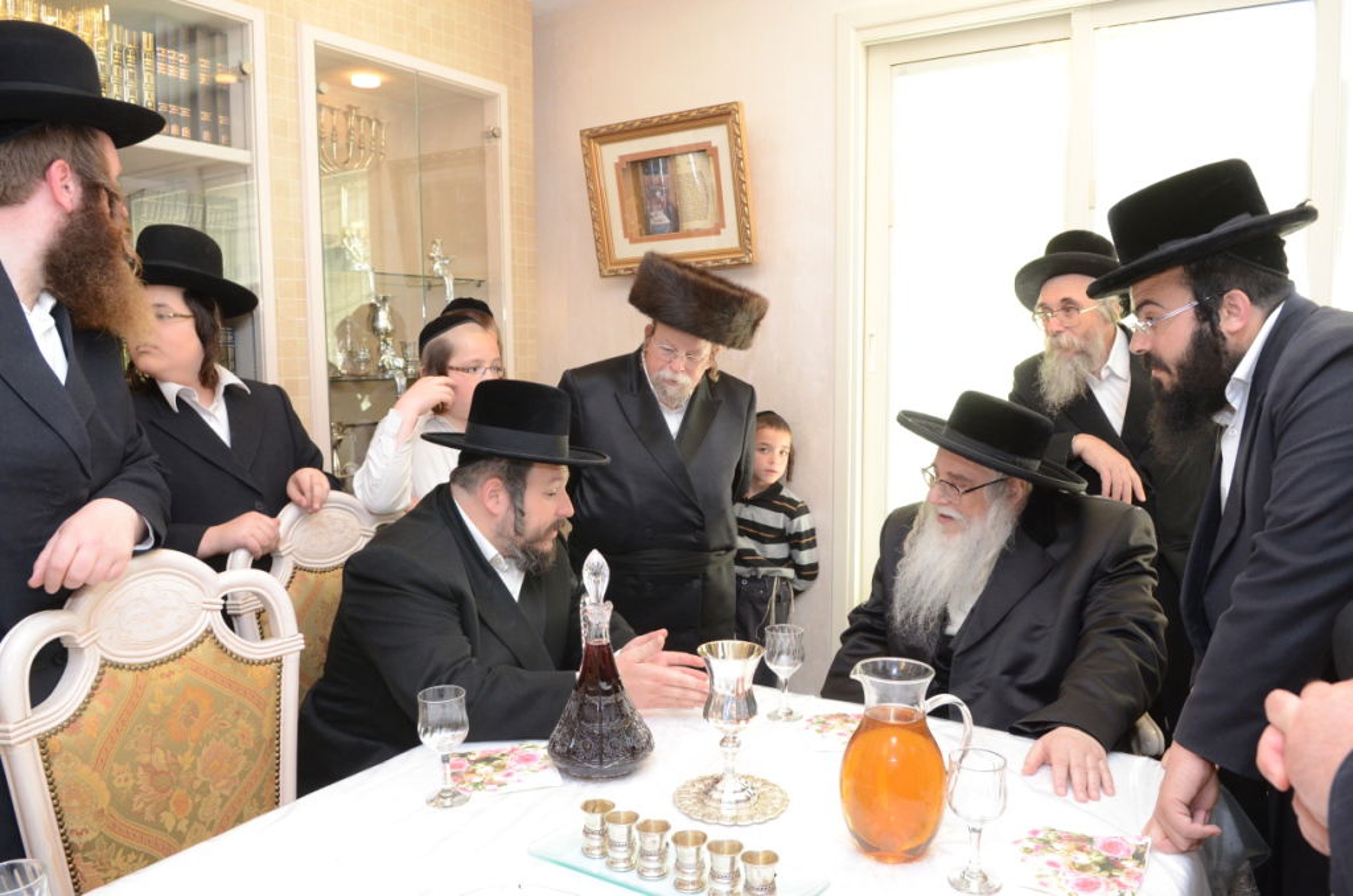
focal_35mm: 26
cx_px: 676
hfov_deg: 70.6
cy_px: 448
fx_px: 956
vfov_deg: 50.2
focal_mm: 17
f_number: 4.5
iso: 1250
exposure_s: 1/100
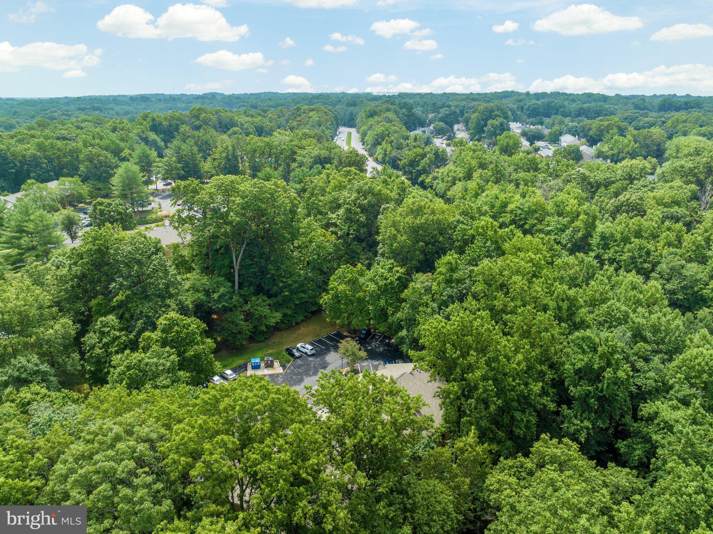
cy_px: 267
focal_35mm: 24
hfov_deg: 71.6
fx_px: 494
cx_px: 356
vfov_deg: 56.8
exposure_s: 1/500
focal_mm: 12.29
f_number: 4
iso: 100
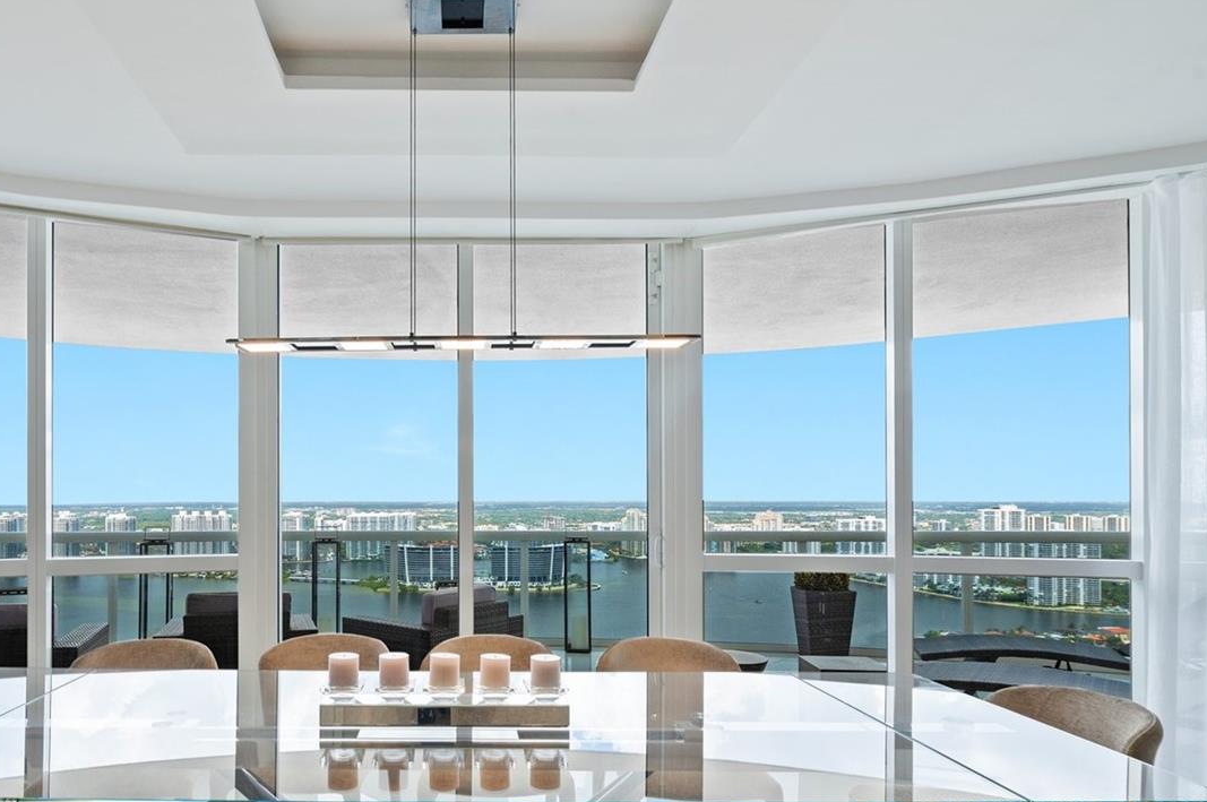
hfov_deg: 79.5
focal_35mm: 21
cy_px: 527
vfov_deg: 58.2
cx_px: 441
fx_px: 703
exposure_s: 1/40
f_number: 8
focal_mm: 14
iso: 200
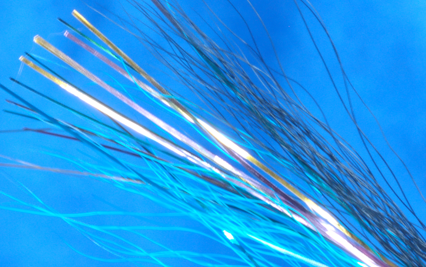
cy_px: 250
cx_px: 367
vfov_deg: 5.8
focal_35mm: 227
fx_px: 2636
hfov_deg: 9.2
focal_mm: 70
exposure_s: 1/2.5
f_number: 22
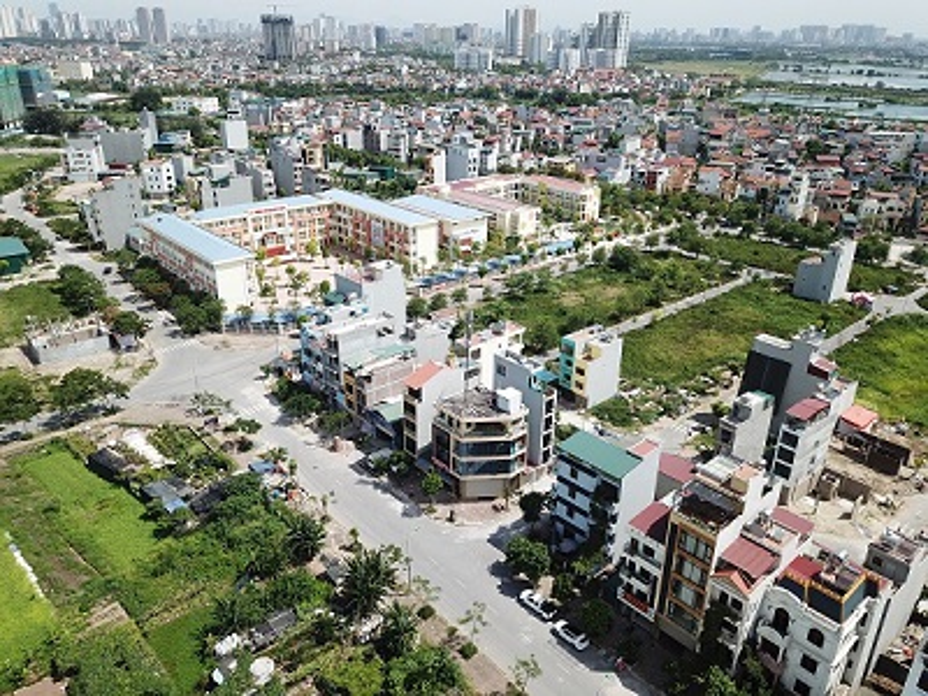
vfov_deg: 53.1
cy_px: 348
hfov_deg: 67.3
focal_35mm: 26
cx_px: 464
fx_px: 697
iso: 100
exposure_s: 1/1289
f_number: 2.2
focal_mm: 4.73
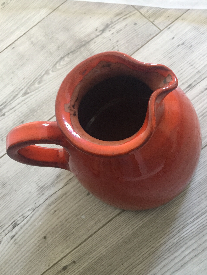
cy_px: 140
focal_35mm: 30
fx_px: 239
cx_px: 105
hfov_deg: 46.8
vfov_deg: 60.0
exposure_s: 1/25
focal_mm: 4.15
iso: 250
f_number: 2.2
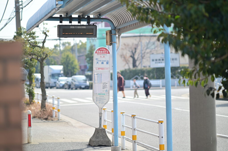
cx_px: 114
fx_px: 664
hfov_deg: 19.5
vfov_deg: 13.0
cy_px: 76
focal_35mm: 105
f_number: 2.5
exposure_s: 1/1250
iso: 100
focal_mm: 105
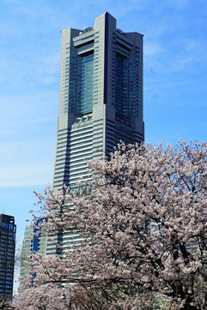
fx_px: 636
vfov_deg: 27.5
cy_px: 164
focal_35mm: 74
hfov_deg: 18.5
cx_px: 96
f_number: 8
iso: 100
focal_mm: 44.4
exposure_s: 1/500
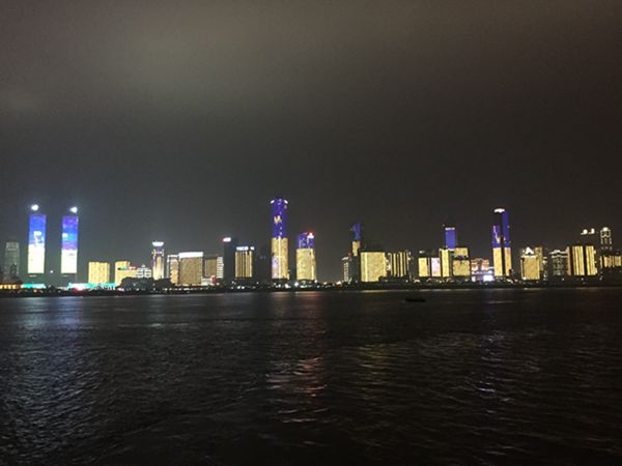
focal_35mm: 29
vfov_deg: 48.2
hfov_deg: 61.7
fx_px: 521
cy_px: 233
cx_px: 311
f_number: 2.2
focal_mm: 4.15
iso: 500
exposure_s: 1/17
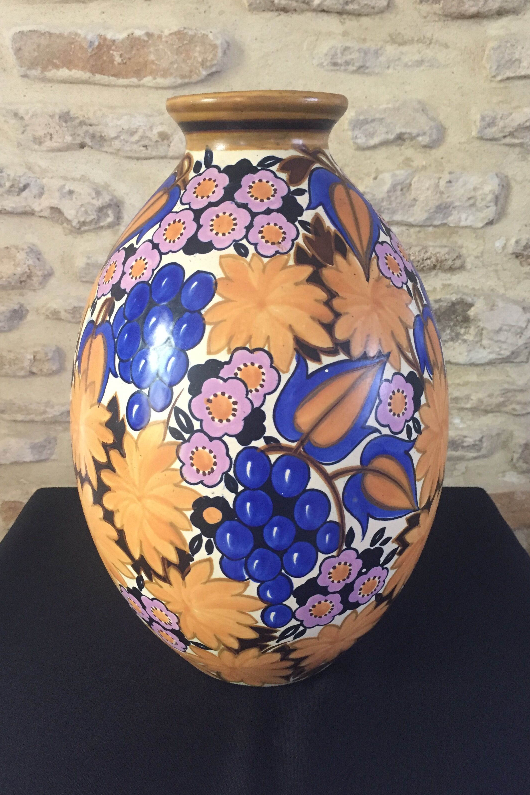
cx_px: 261
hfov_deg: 42.3
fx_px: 685
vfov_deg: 60.3
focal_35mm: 31
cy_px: 403
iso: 250
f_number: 2.2
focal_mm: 4.15
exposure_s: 1/33
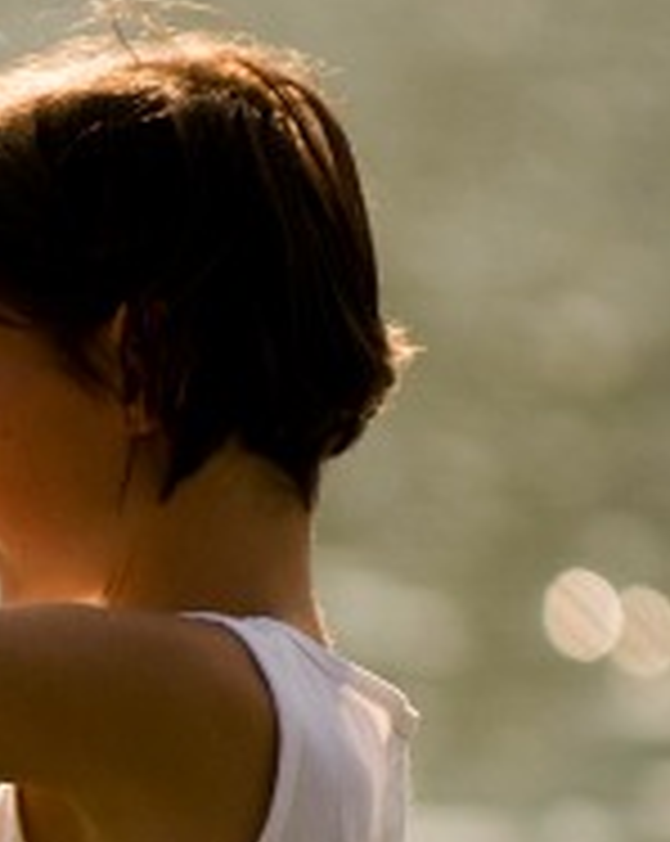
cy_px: 849
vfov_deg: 1.6
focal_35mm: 1205
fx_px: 29941
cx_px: -688
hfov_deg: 1.3
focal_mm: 200
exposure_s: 1/3200
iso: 200
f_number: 2.8
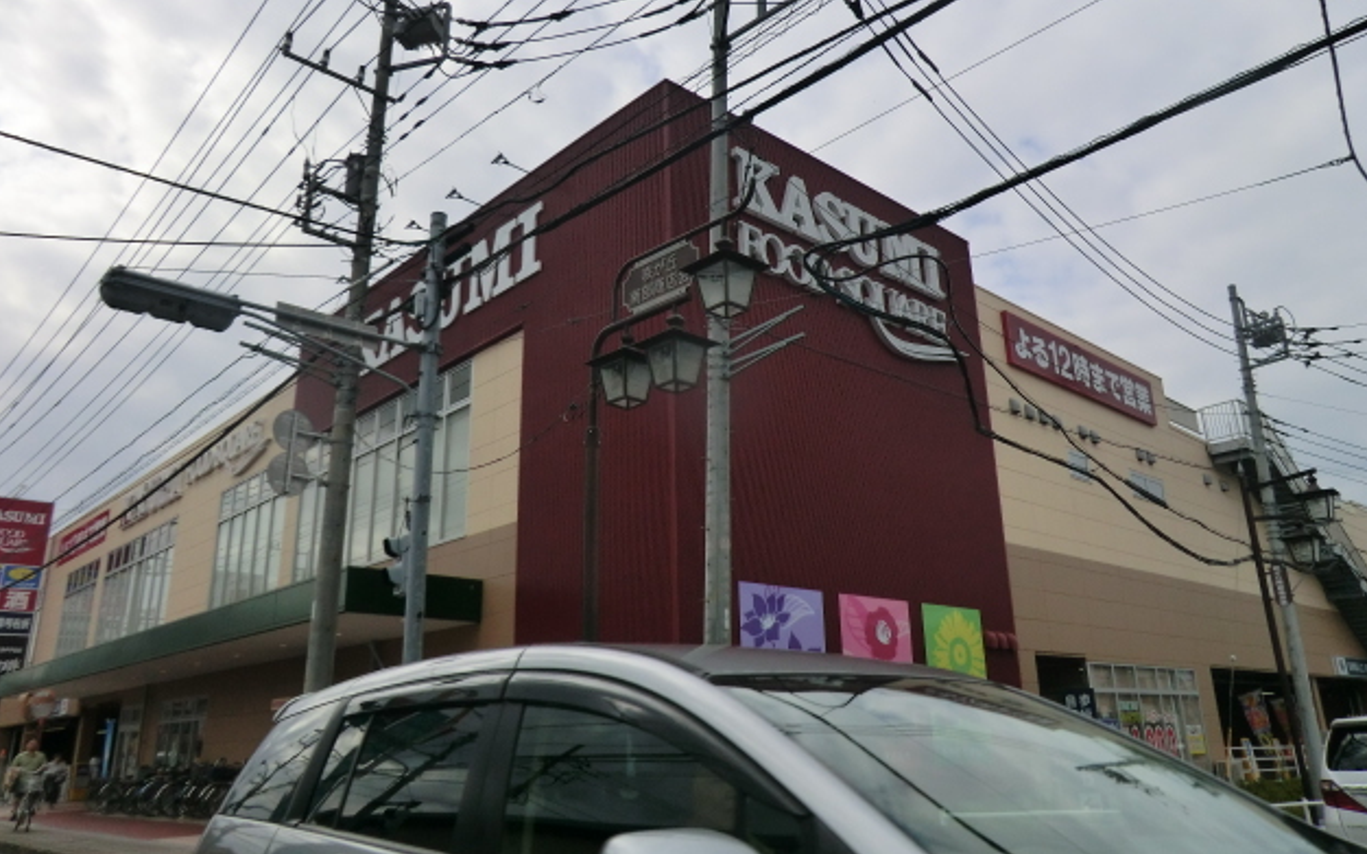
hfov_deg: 70.4
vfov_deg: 47.5
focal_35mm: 26
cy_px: 369
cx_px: 684
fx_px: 968
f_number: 7.5
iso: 80
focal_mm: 4.3
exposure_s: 1/500
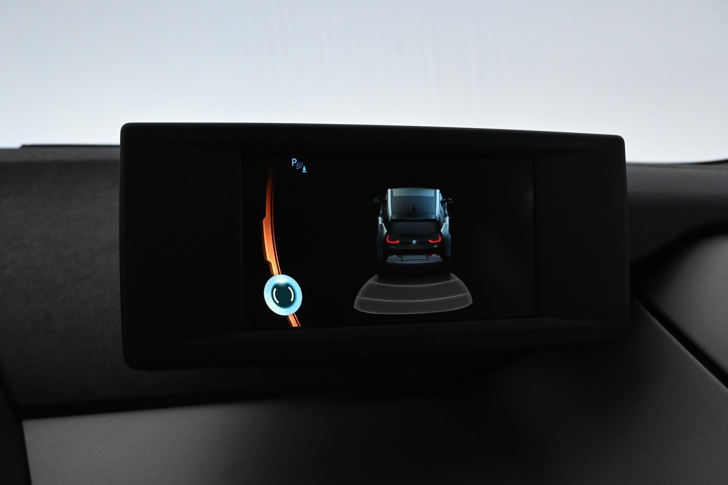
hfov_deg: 73.7
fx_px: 485
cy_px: 242
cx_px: 364
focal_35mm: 24
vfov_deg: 53.1
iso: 6400
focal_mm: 16
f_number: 5.6
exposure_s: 1/160
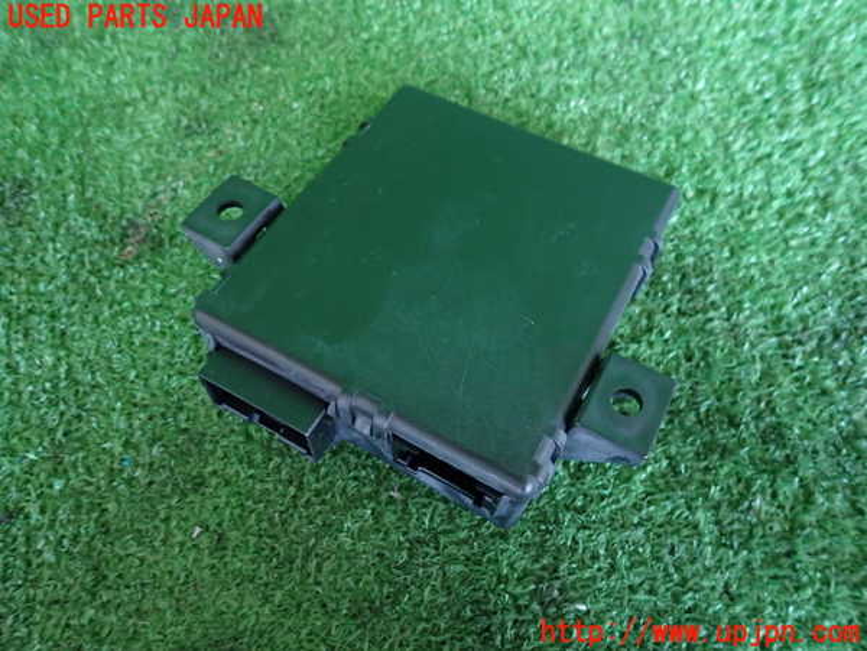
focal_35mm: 25
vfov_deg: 54.9
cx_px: 434
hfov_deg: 69.4
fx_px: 626
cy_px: 326
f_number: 2
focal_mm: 4.5
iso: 500
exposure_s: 1/30
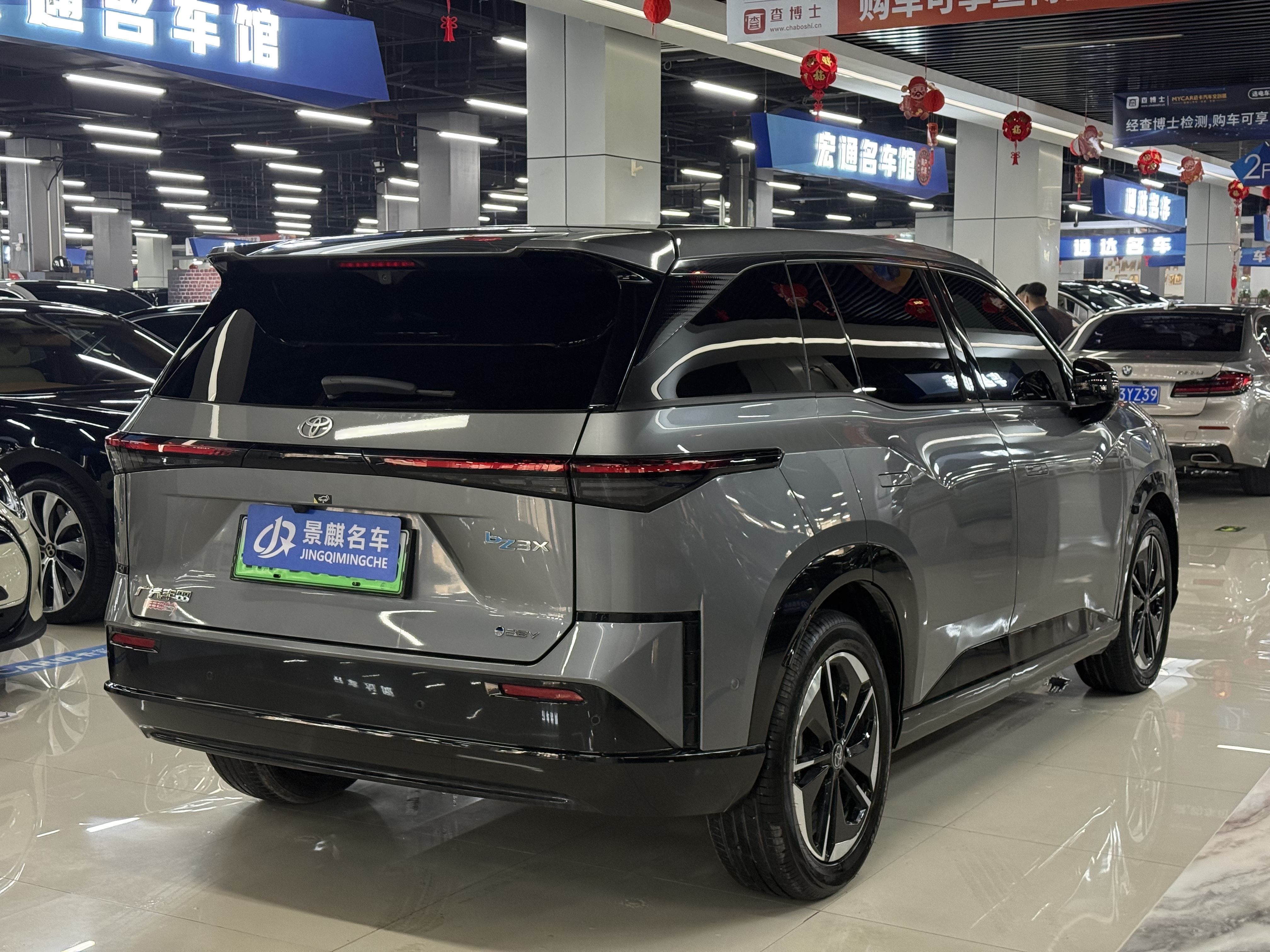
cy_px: 476
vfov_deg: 30.3
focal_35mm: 48
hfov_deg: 39.7
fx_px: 1761
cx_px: 635
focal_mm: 6.76
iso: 250
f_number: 1.78
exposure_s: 1/100
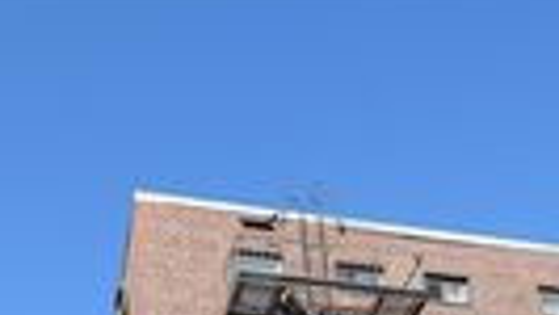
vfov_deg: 15.3
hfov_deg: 35.2
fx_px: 875
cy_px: 674
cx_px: 202
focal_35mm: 59
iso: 100
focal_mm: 10
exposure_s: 1/160
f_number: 6.3
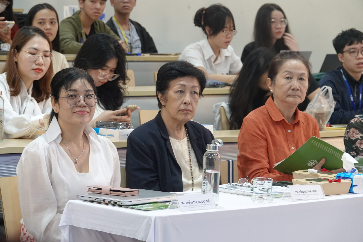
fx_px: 1402
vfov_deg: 9.9
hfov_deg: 14.8
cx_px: 182
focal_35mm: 139
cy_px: 121
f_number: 4
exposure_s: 1/25
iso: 800
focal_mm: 51.14
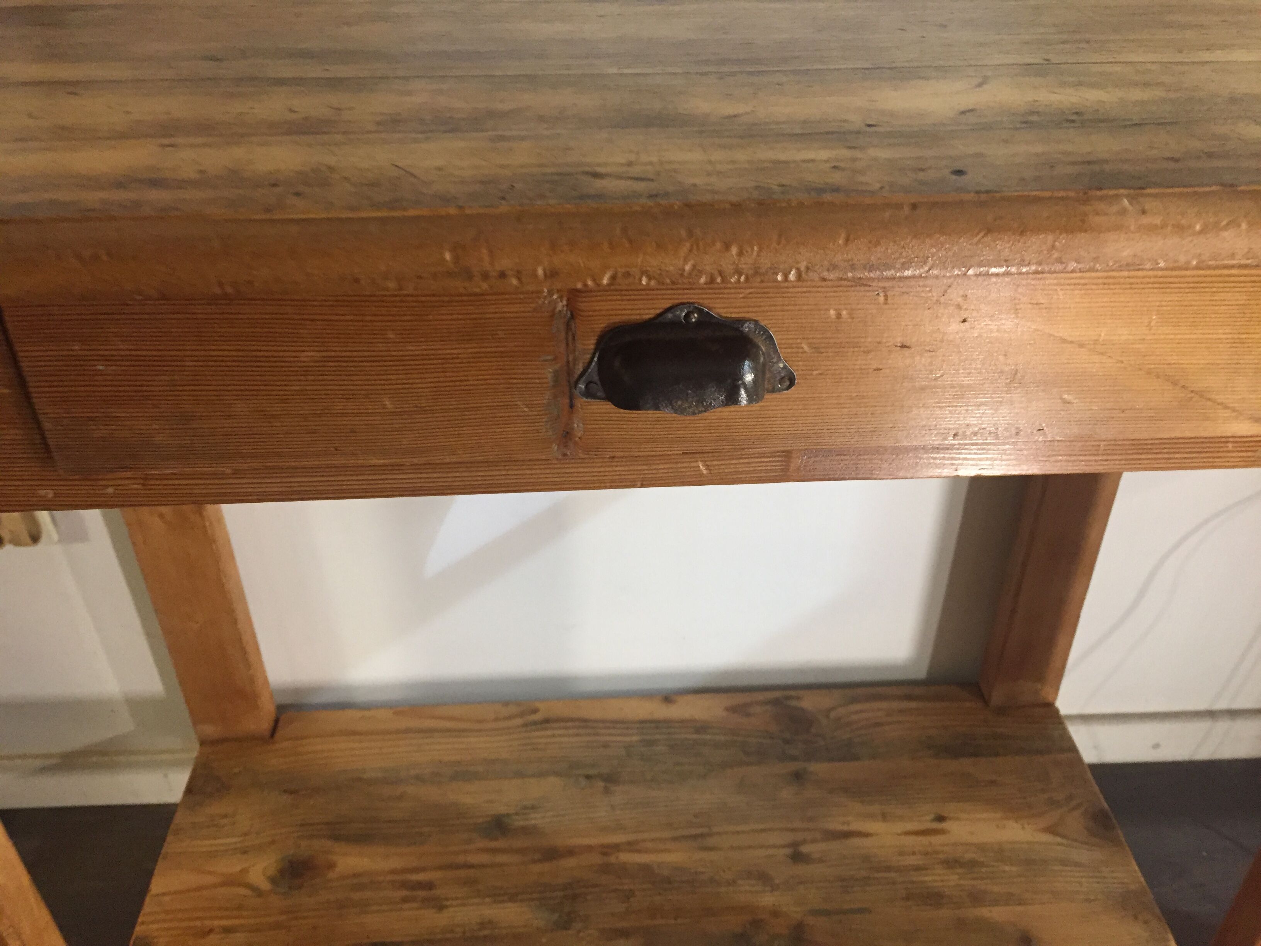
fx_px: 1056
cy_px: 473
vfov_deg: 48.2
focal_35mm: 29
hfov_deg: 61.7
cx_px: 630
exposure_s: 1/33
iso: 200
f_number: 2.2
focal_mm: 4.15
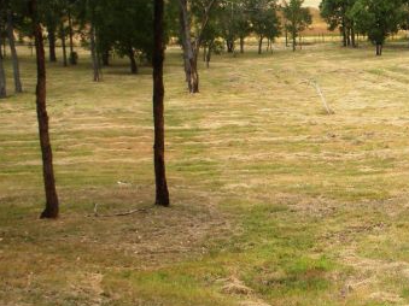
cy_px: 180
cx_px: 422
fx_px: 1004
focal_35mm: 85
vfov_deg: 17.3
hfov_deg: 22.1
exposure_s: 1/314
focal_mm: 6.3
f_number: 3.5
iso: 88
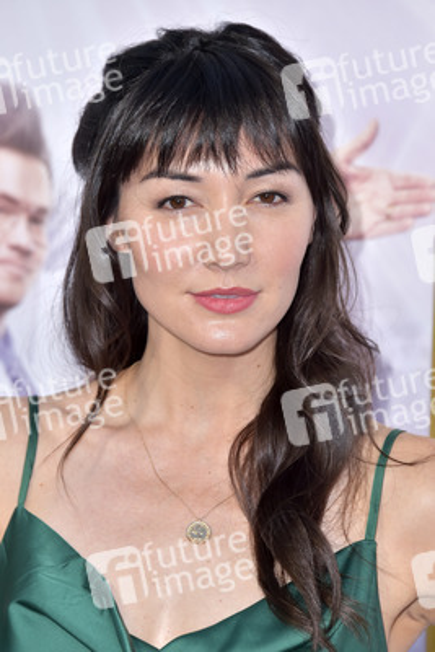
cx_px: 218
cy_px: 326
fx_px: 3622
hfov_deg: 6.9
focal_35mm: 200
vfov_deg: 10.3
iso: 320
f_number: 7.1
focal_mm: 200
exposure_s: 1/250
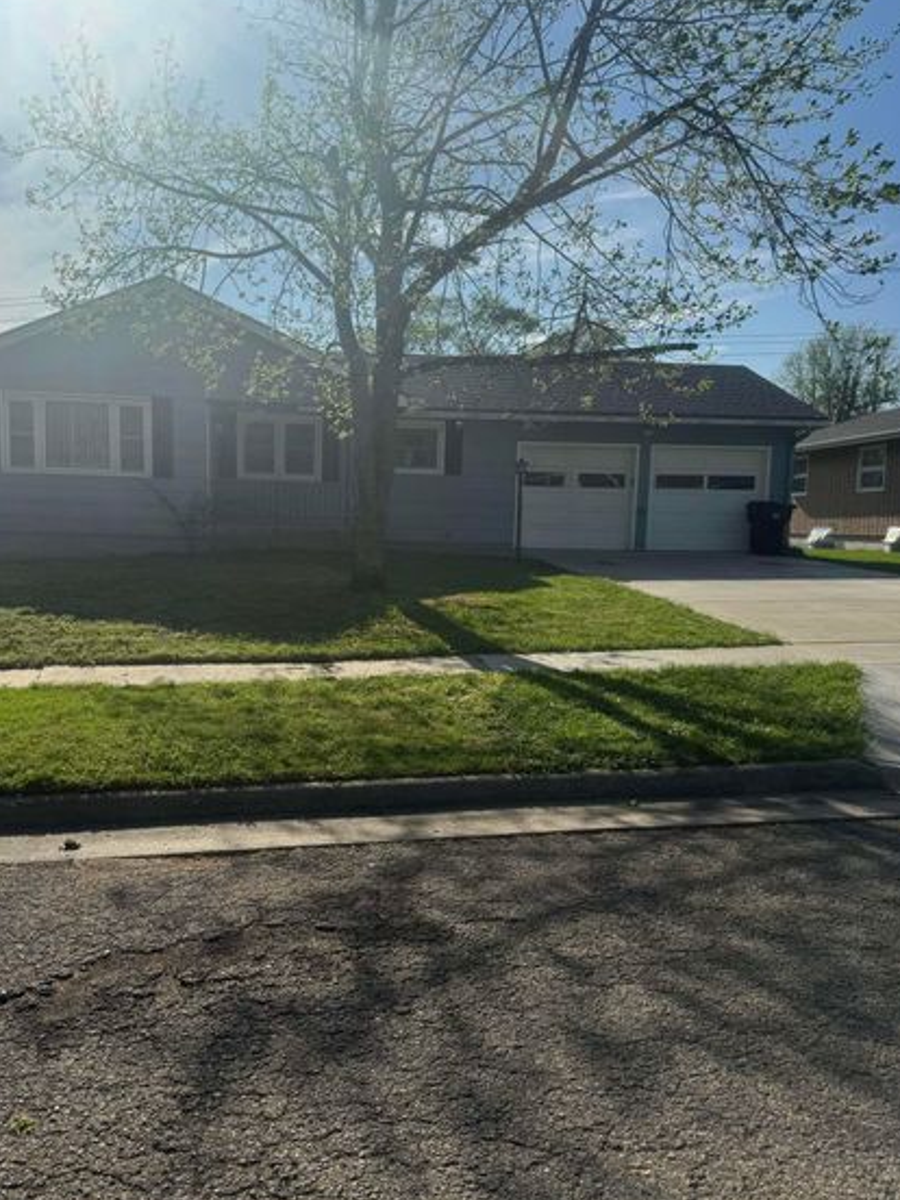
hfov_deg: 48.1
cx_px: 398
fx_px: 1005
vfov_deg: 61.6
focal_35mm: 29
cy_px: 627
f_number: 1.78
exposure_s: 1/9009
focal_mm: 6.76
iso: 80
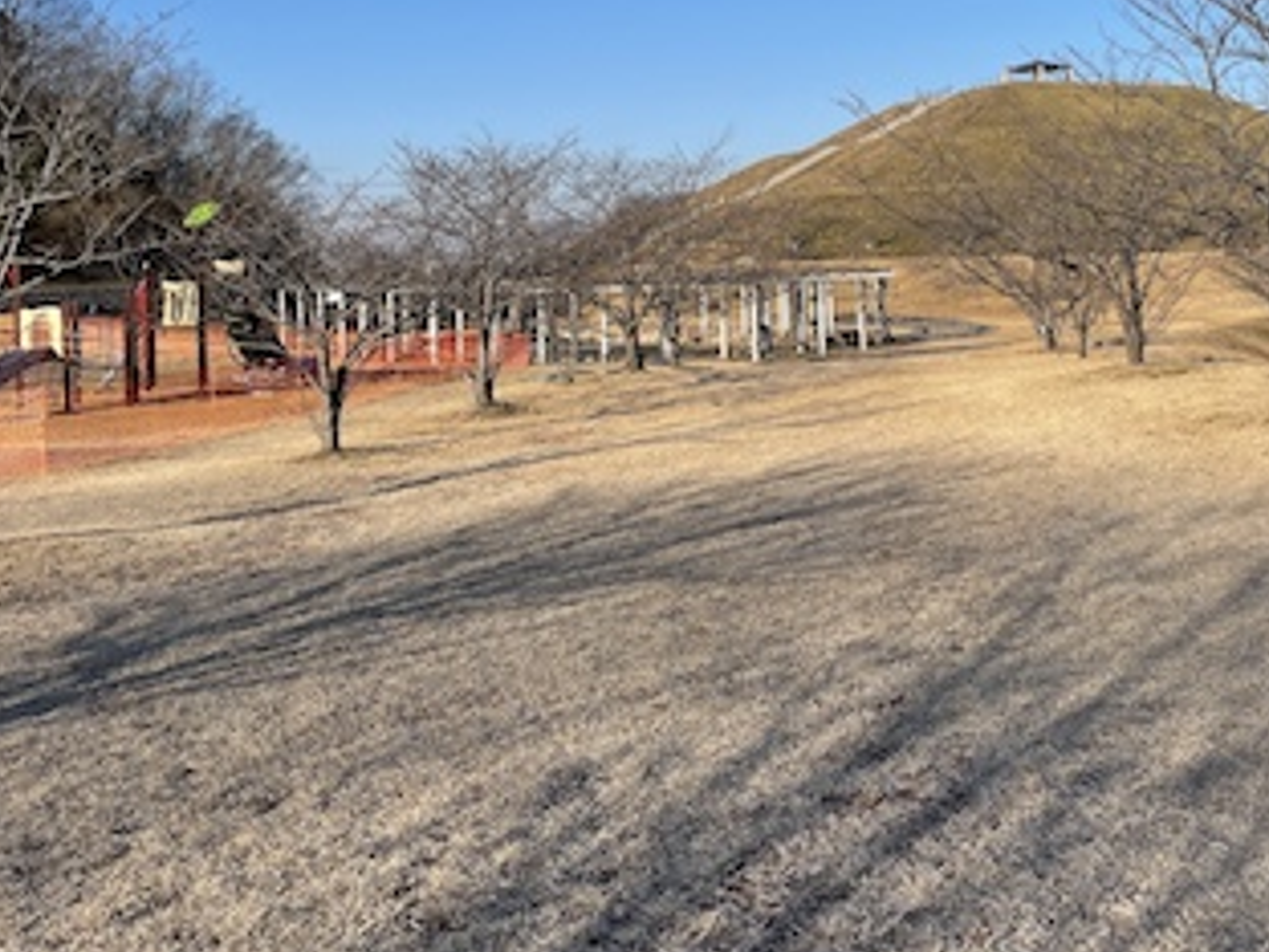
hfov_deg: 46.2
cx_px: 830
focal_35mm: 40
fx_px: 1466
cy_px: 252
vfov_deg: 35.3
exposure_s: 1/3205
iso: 32
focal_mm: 4.2
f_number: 1.6
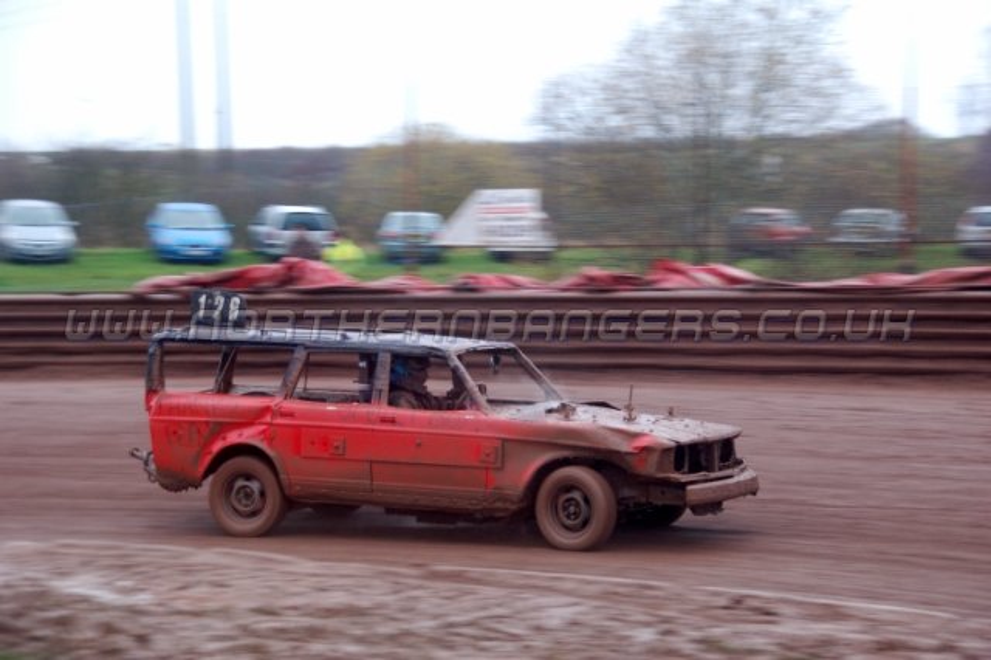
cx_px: 496
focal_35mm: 82
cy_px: 330
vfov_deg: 16.5
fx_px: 2270
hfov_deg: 24.6
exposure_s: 1/80
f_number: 5.3
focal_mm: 55
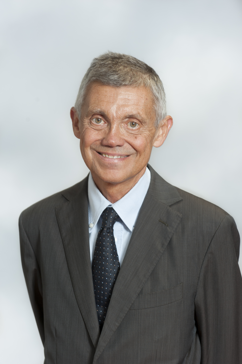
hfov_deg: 8.8
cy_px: 182
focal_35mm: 155
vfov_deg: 13.3
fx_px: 1565
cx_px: 121
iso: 320
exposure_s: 1/60
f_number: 5
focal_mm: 155
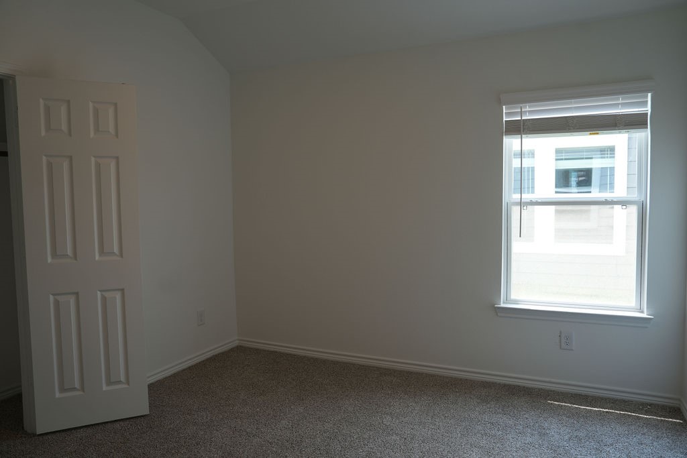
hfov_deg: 71.5
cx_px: 344
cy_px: 229
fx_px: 477
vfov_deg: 51.3
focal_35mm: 25
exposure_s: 1/60
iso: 160
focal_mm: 25
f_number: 4
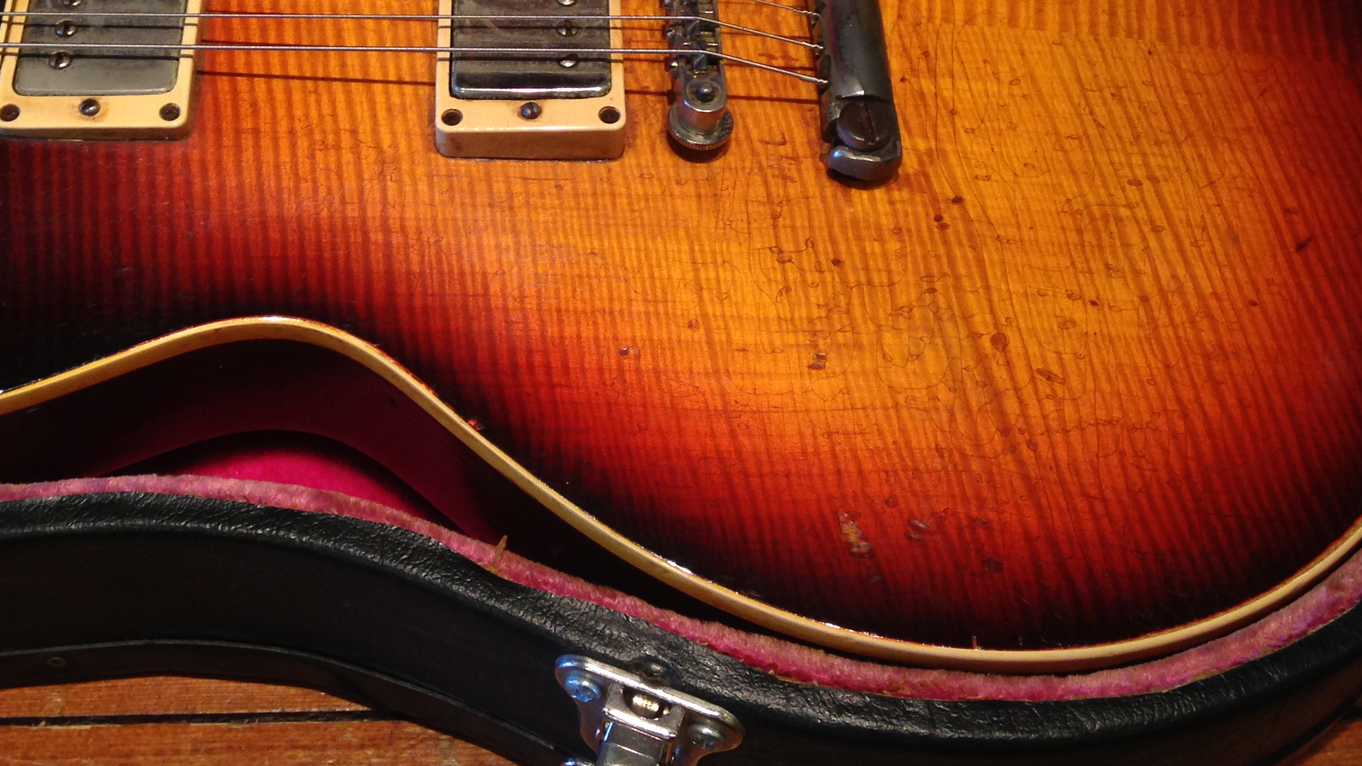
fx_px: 1986
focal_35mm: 55
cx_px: 558
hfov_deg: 37.7
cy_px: 103
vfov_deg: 21.4
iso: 80
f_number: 2.4
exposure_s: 1/20
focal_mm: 4.12
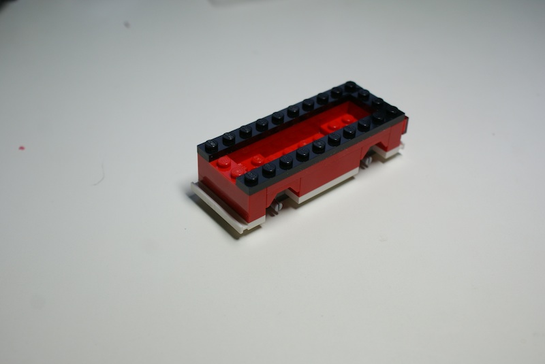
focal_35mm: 45
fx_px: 682
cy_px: 182
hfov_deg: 43.6
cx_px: 272
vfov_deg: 29.9
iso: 160
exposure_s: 1/50
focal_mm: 30
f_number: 5
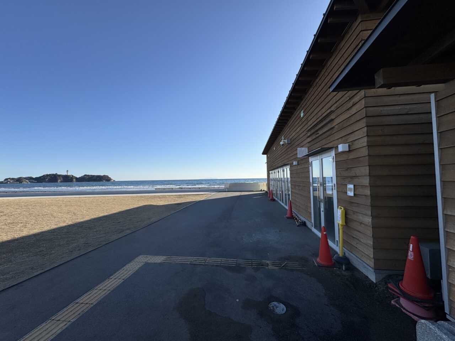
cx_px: 228
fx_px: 184
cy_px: 170
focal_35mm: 14
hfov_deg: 102.1
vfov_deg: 85.7
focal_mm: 2.22
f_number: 2.2
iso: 40
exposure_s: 1/2273
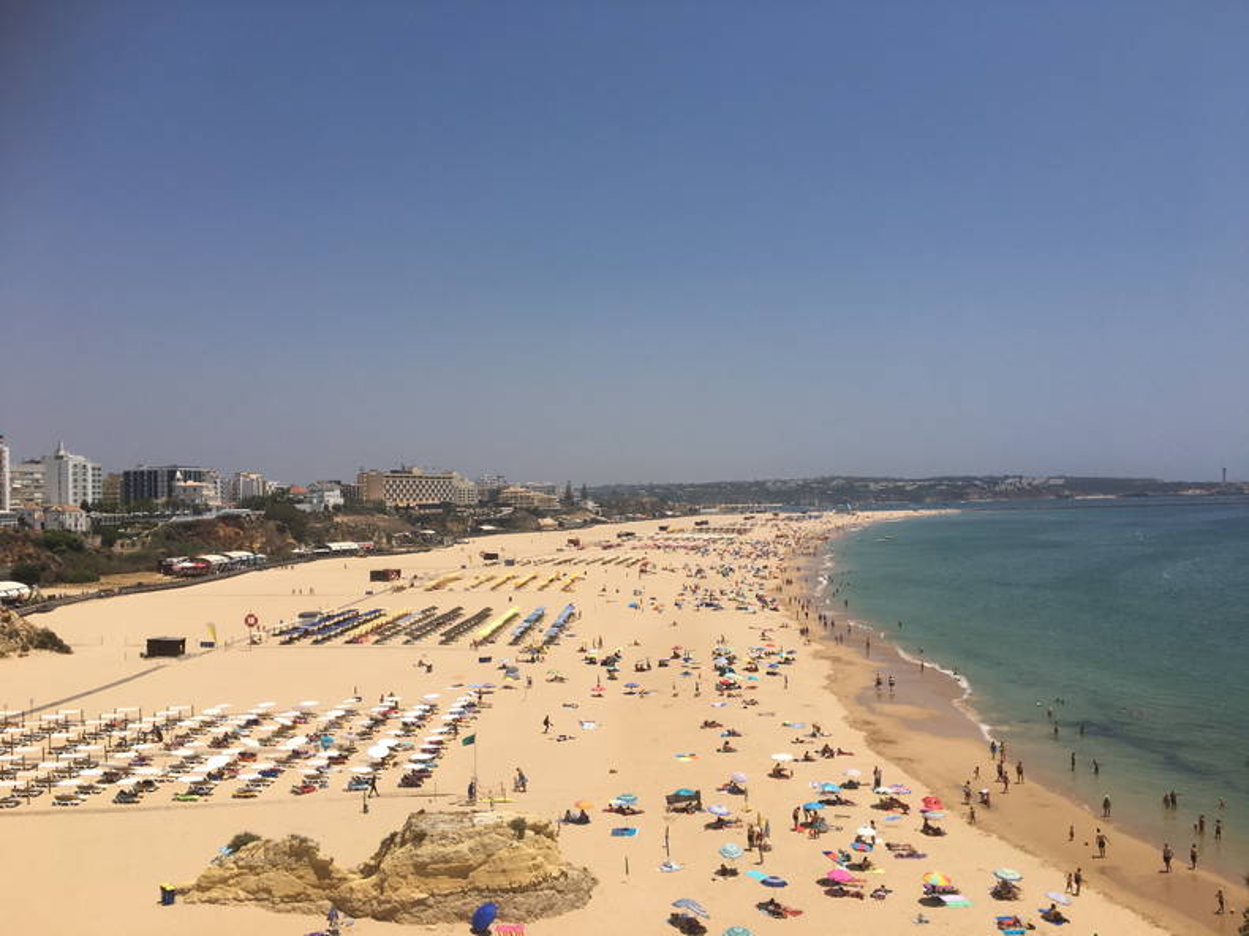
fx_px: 1046
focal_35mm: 29
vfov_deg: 48.2
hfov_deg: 61.7
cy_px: 468
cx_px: 624
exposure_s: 1/3663
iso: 25
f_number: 2.2
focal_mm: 4.15
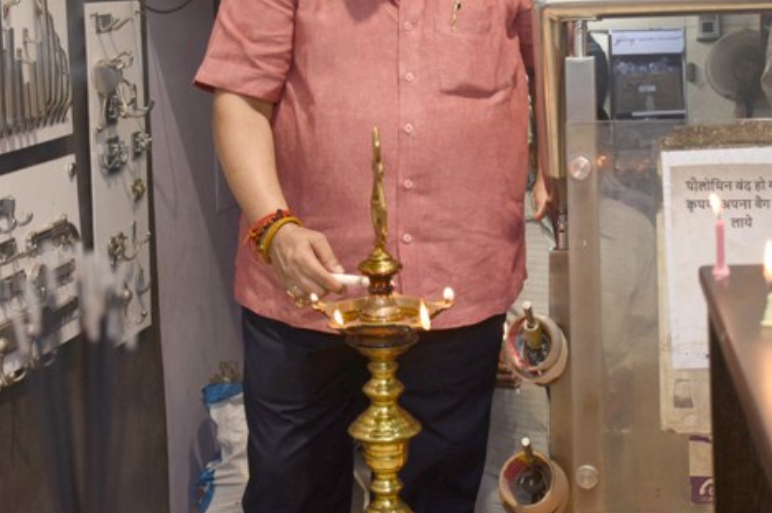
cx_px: 472
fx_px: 1649
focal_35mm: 77
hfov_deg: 26.3
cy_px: 85
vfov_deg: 17.5
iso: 400
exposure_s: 1/60
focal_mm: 30
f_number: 4
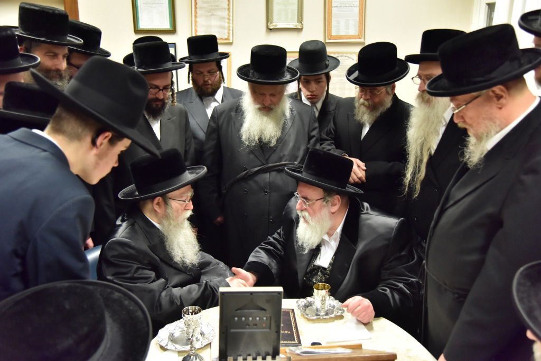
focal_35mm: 38
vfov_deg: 35.1
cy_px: 180
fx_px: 571
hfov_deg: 50.7
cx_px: 270
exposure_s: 1/80
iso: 2500
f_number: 4
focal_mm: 38
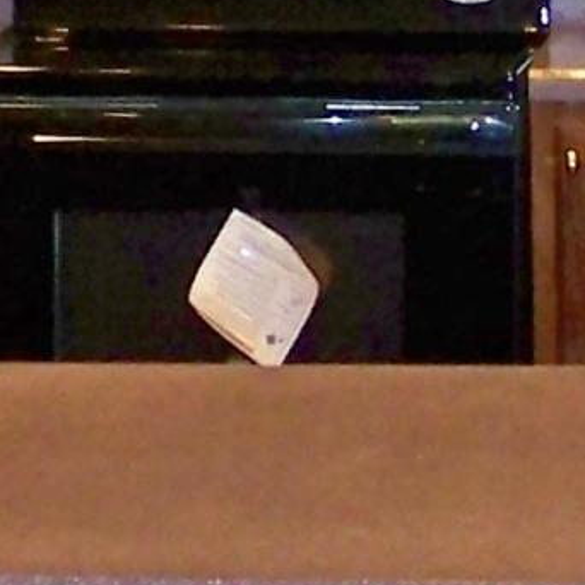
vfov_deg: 6.8
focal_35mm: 256
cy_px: 15
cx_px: -75
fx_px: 4895
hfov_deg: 6.8
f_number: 2.8
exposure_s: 1/30
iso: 200
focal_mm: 5.85
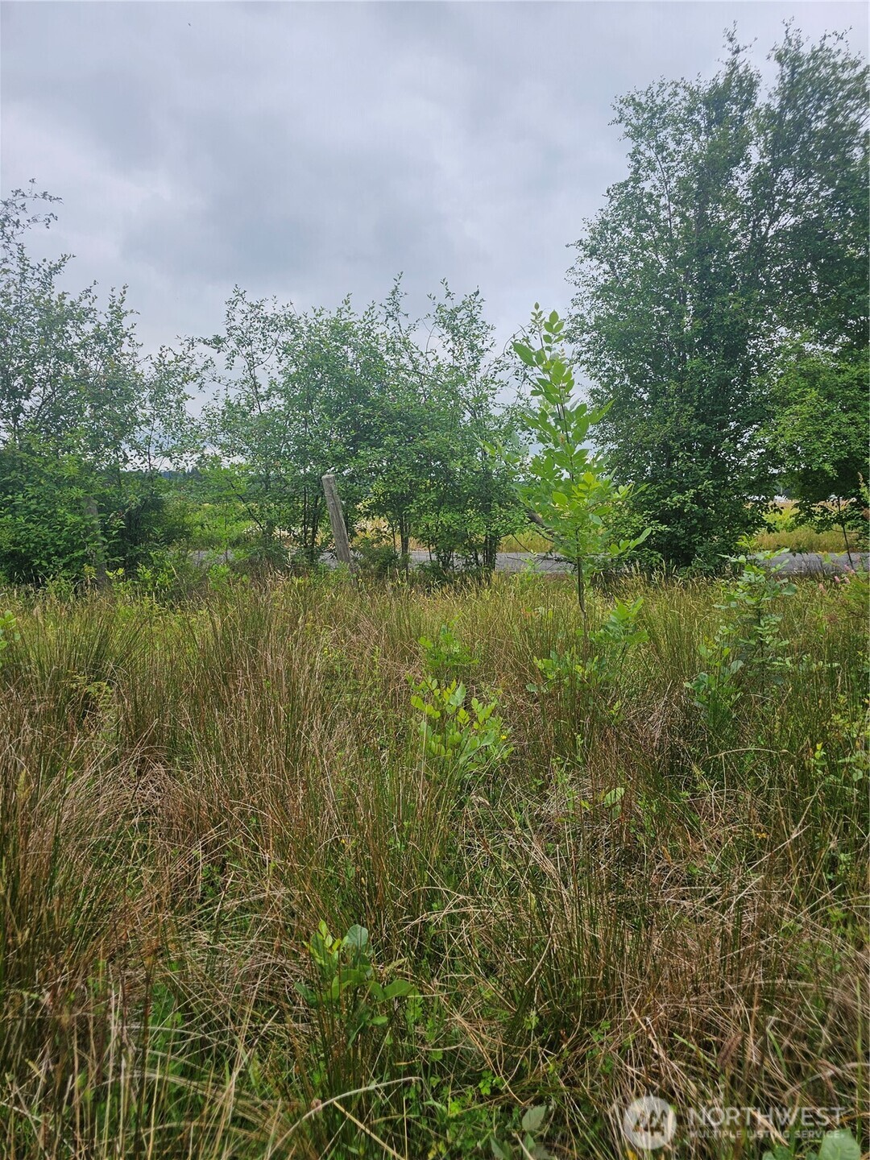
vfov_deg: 73.9
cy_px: 580
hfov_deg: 58.9
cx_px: 435
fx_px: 771
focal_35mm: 23
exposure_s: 1/501
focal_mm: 6.3
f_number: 1.7
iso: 10
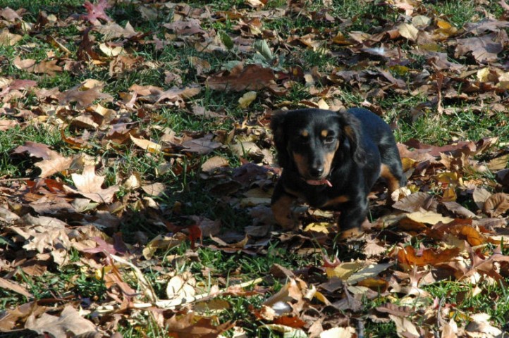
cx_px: 254
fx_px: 1483
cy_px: 169
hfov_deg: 19.5
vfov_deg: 13.0
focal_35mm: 105
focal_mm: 70
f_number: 10
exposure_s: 1/400
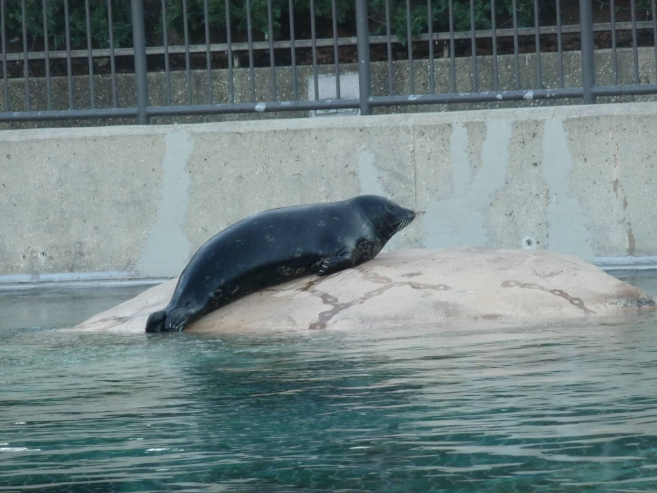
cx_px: 328
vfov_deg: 5.3
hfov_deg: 7.1
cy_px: 246
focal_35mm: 280
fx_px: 5314
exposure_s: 1/125
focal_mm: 47
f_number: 4.9
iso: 320
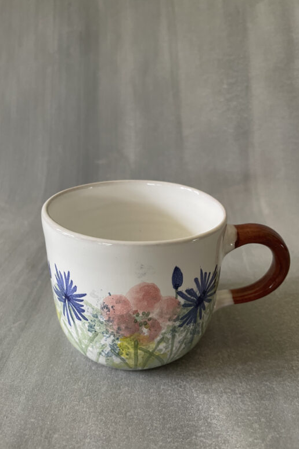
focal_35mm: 28
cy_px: 225
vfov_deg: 65.5
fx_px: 349
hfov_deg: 46.3
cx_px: 132
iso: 160
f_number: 1.6
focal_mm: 4.2
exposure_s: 1/50
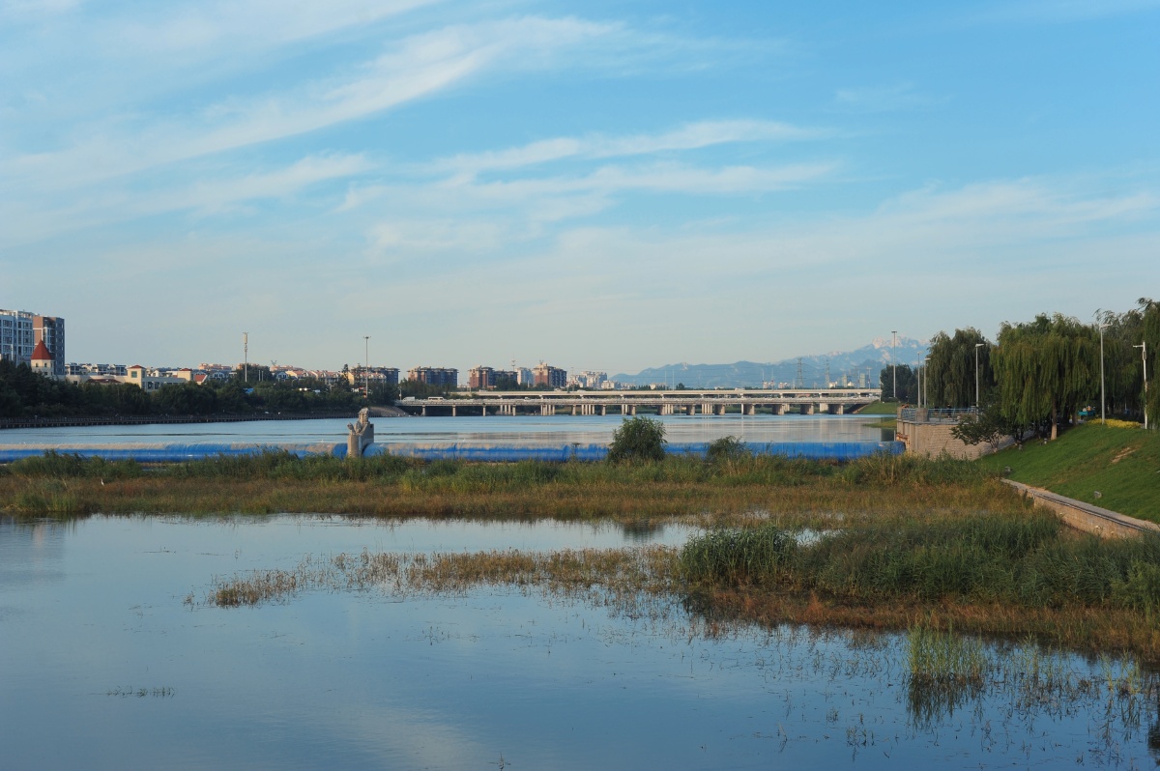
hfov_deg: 39.6
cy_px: 386
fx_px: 1610
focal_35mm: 50
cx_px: 580
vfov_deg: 26.9
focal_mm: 50
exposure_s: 1/667
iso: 200
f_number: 5.6
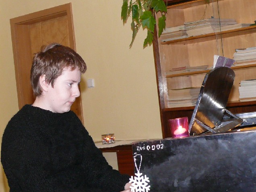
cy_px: 107
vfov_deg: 15.6
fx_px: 703
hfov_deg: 20.6
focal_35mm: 95
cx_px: 119
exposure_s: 1/30
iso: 200
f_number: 2.8
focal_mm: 9
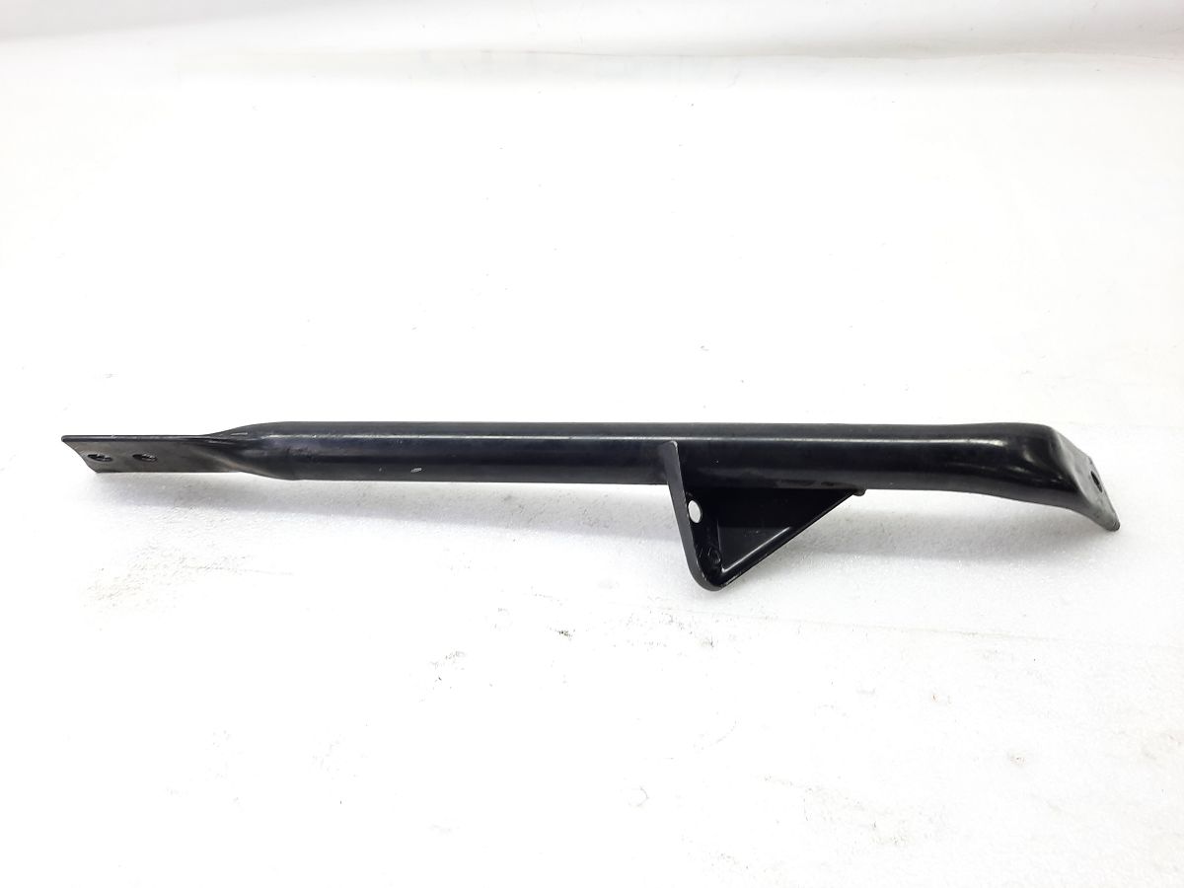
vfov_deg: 54.9
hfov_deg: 69.4
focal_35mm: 25
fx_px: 855
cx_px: 592
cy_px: 444
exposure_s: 1/50
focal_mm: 4.6
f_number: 2
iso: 100
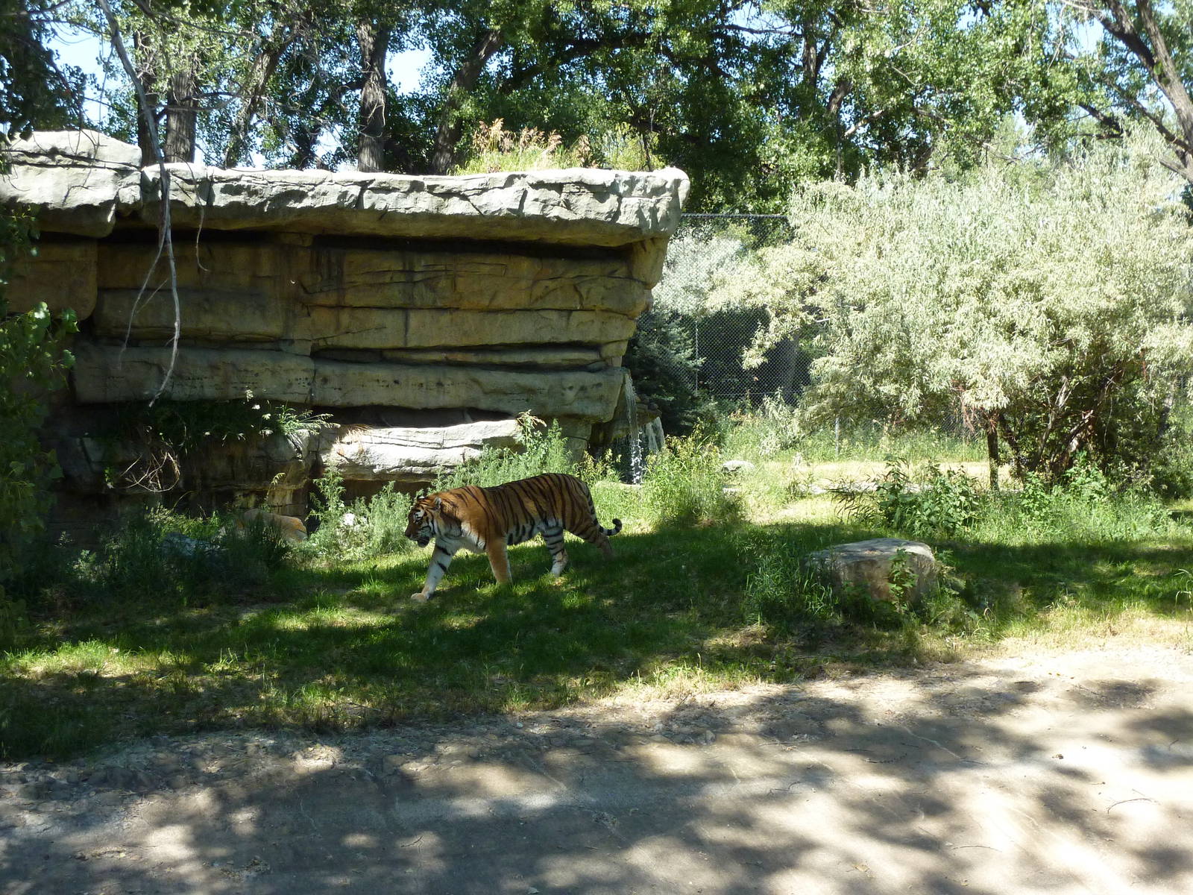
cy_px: 448
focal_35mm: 55
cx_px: 596
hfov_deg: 34.9
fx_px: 1896
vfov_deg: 26.6
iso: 200
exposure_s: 1/500
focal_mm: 9.1
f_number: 3.9
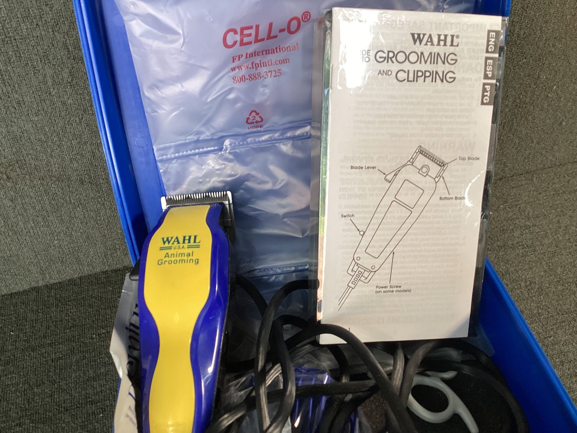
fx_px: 517
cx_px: 288
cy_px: 216
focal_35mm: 31
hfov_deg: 58.3
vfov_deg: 45.4
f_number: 2.4
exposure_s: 1/50
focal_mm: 3.3
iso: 80
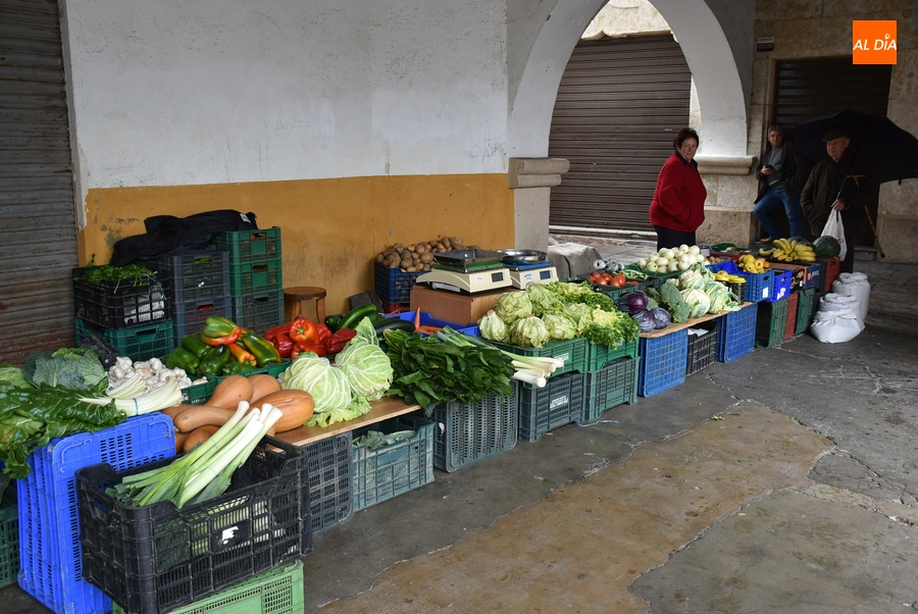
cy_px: 307
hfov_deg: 57.2
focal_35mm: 33
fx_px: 842
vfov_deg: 40.1
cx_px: 459
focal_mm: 22
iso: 400
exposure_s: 1/60
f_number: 4
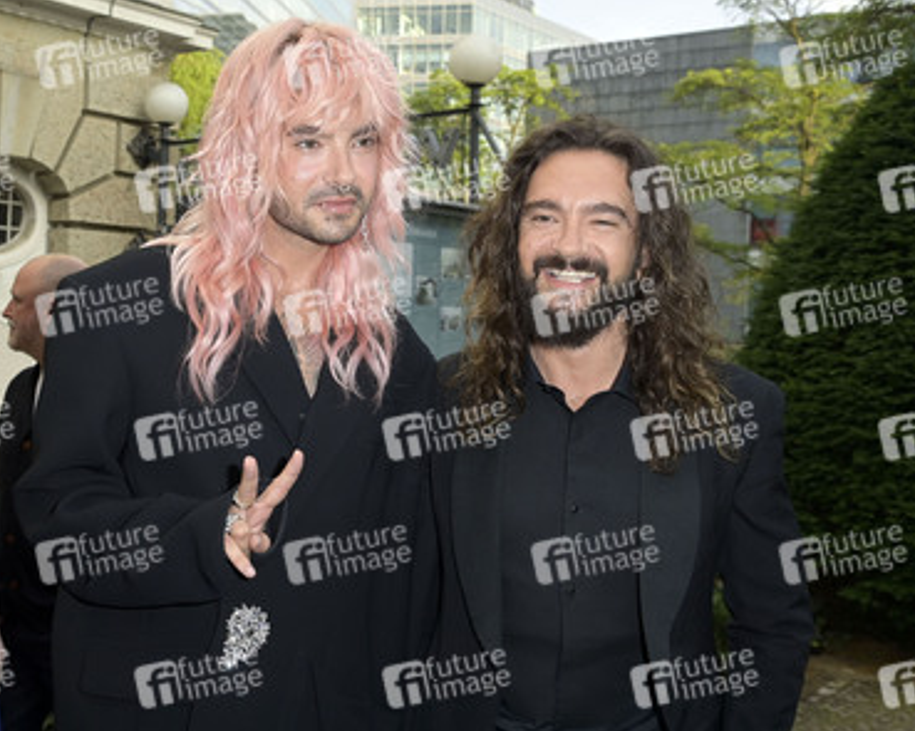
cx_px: 381
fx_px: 1056
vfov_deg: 38.2
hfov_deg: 46.7
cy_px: 369
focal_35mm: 39
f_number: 7.1
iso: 640
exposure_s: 1/250
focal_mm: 34
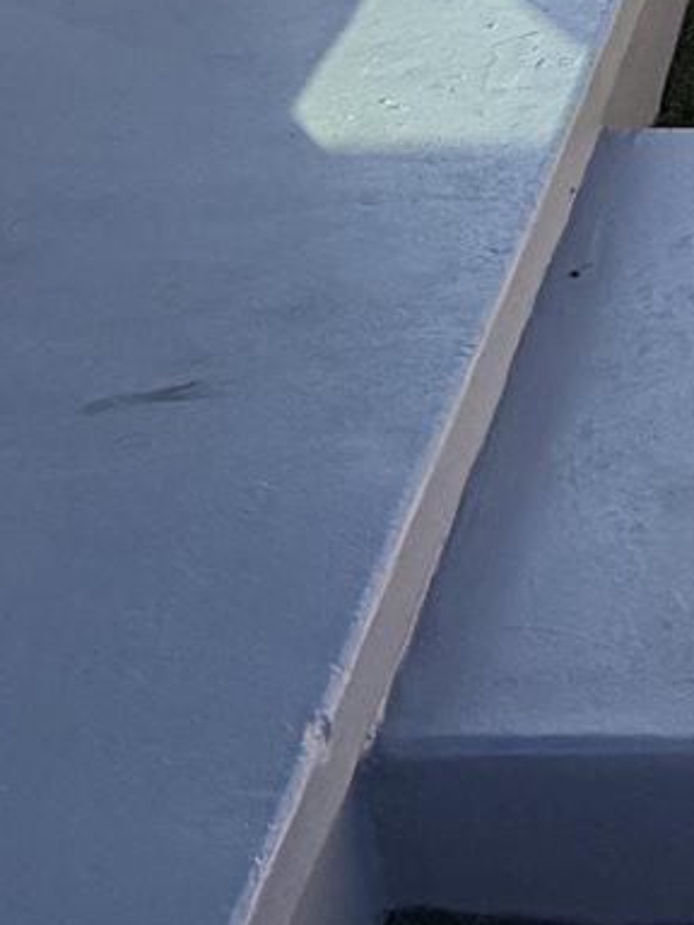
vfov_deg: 22.1
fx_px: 2245
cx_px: 1039
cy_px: -67
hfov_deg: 16.1
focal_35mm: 84
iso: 32
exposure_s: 1/770
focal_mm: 2.22
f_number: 2.2
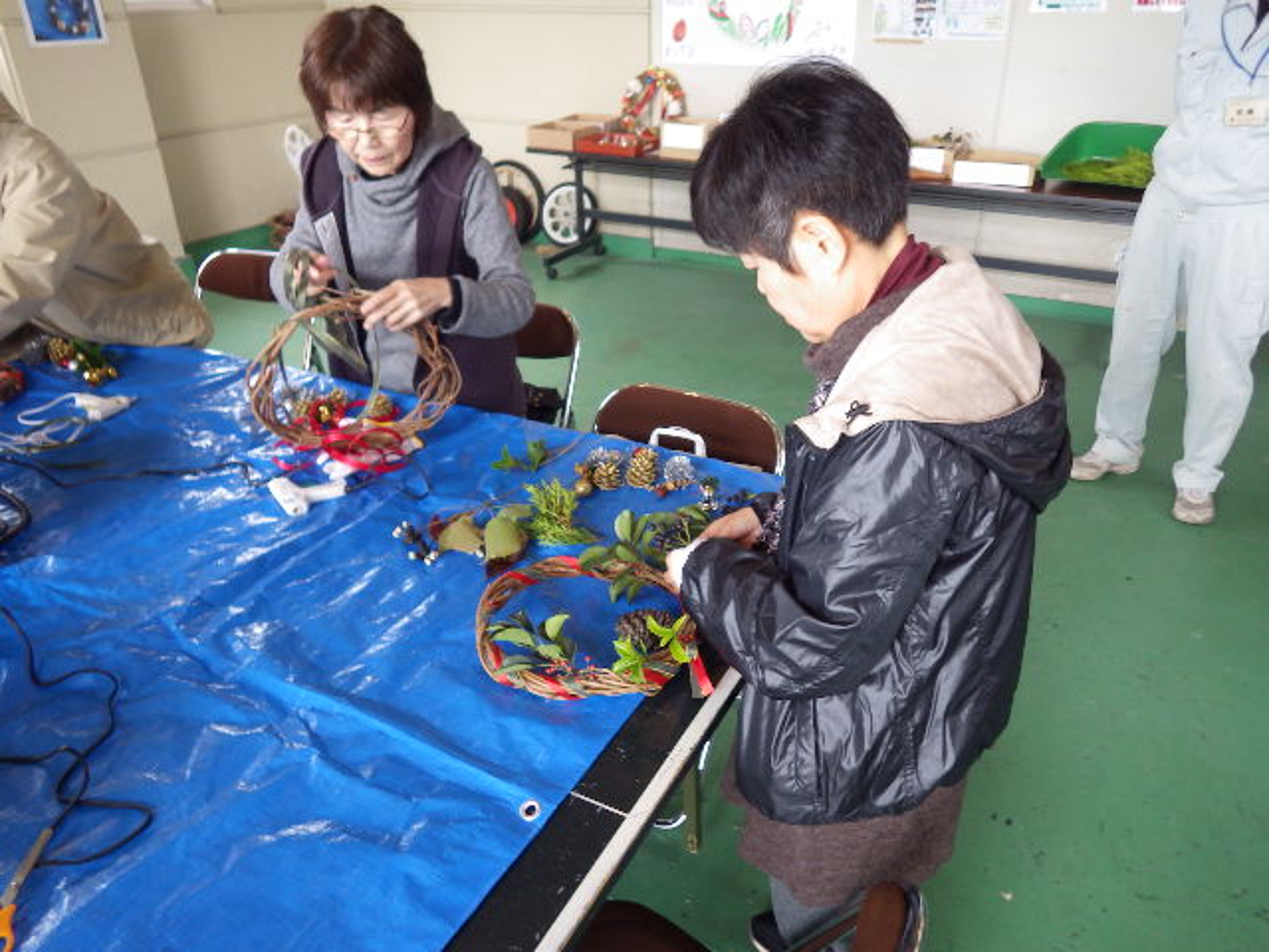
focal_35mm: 25
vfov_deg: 54.9
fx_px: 916
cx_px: 634
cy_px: 476
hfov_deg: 69.4
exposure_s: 1/45
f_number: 2
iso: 160
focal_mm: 4.5
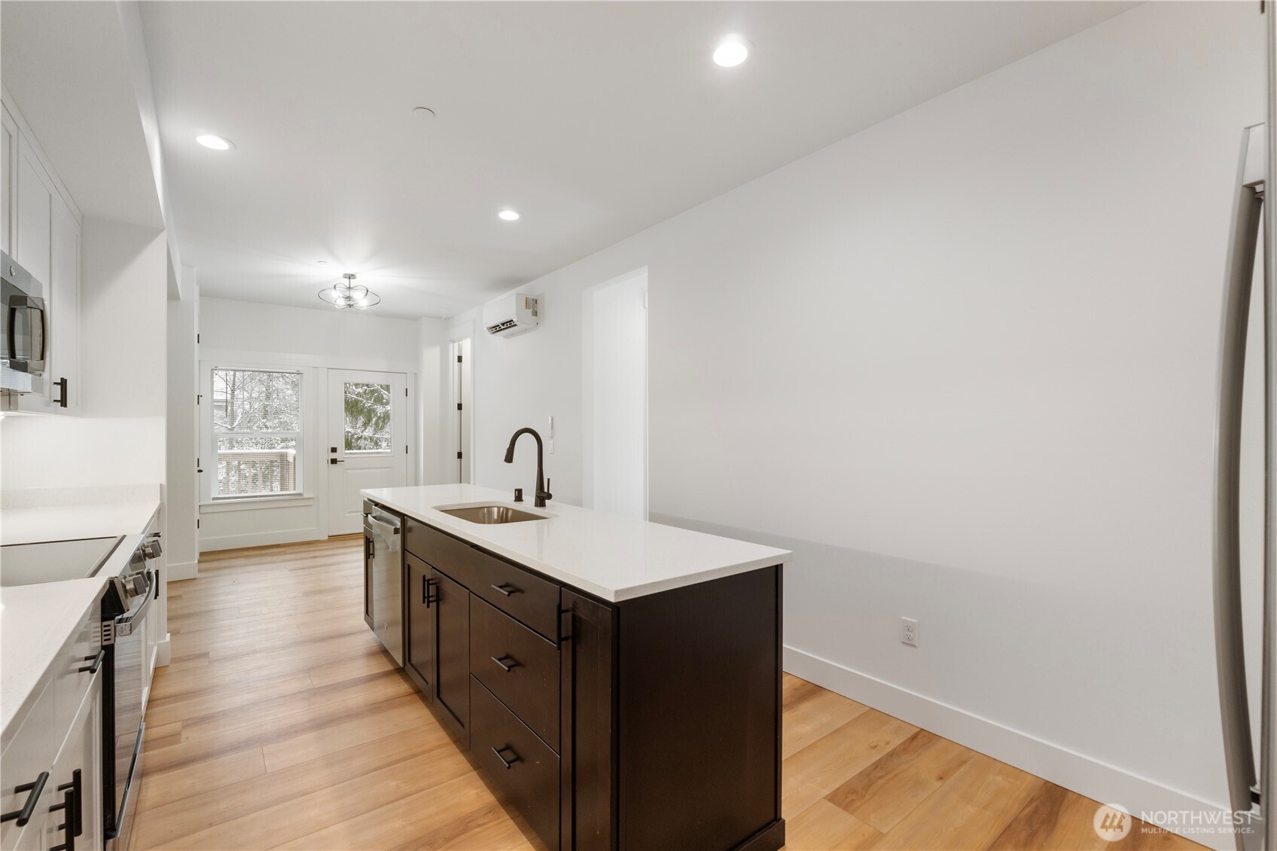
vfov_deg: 77.3
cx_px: 638
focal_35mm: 15
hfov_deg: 100.4
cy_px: 426
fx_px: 532
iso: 800
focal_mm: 10
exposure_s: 1/320
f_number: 8
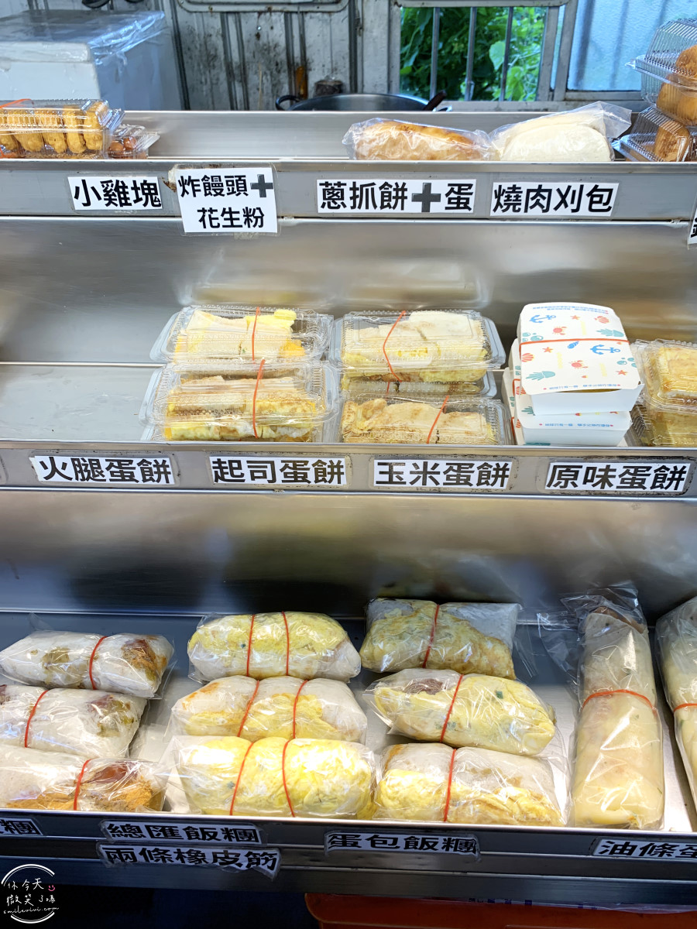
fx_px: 698
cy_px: 464
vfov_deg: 67.3
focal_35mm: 26
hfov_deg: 53.1
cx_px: 348
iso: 32
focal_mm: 4.25
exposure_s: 1/120
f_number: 1.8
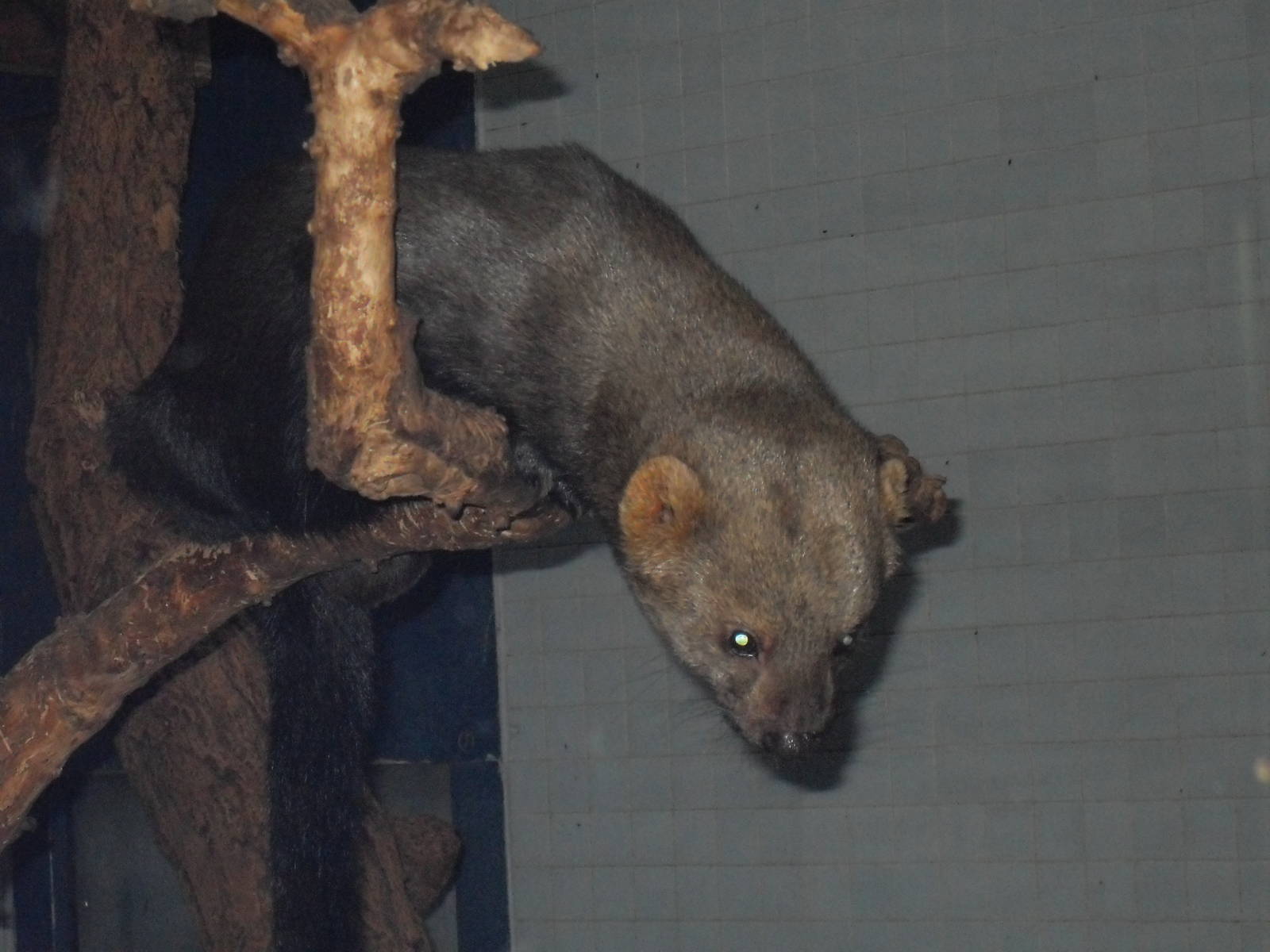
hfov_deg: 17.7
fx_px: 4072
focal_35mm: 111
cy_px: 476
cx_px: 635
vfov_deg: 13.3
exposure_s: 1/90
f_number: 5.2
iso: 400
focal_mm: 18.1
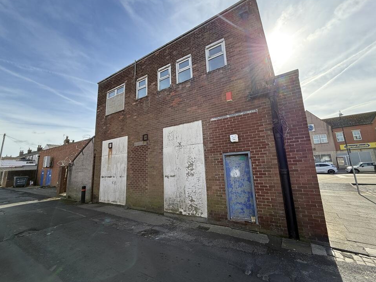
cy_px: 133
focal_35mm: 15
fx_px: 163
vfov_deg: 81.7
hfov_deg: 98.1
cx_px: 195
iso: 64
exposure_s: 1/799
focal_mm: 2.22
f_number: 2.2
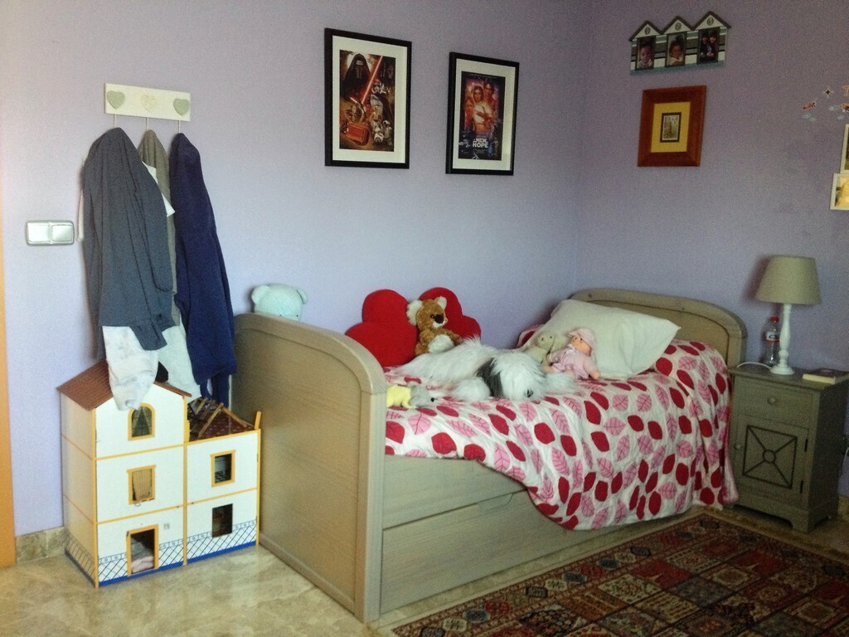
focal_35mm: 35
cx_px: 424
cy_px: 318
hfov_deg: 52.6
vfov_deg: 40.7
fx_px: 858
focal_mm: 4.28
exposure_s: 1/20
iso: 200
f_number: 2.4
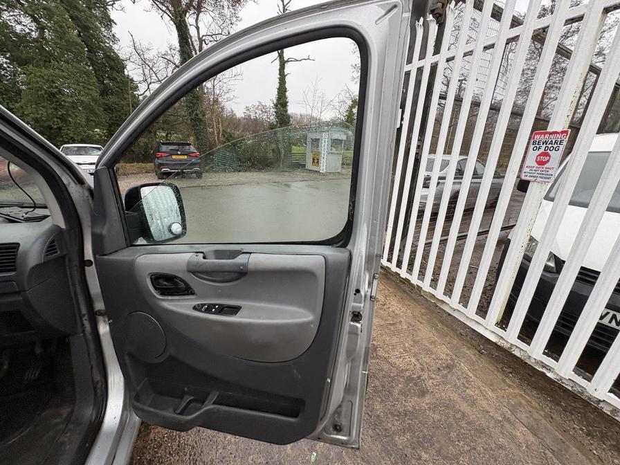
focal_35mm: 14
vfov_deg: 85.7
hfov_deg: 102.1
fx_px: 251
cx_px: 310
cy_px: 232
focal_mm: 2.22
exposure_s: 1/99
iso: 200
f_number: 2.2
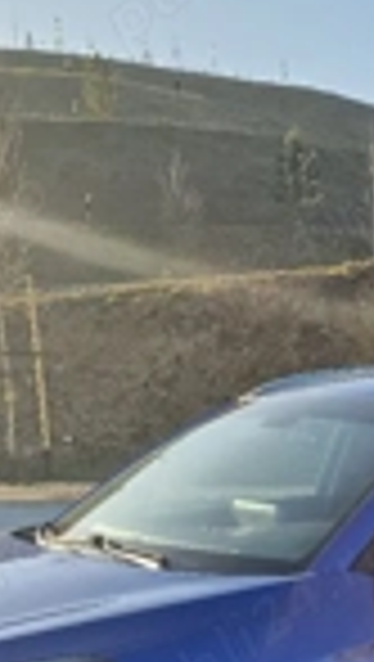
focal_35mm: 68
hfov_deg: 17.5
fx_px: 1195
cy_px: 689
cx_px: 342
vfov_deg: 28.7
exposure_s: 1/667
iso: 50
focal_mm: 6.4
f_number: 1.8
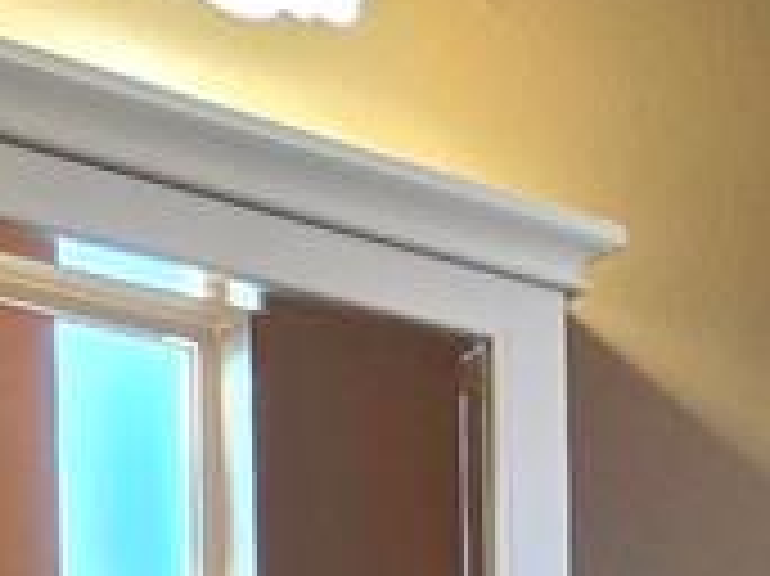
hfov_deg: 16.1
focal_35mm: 78
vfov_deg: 15.9
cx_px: 1711
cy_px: 1046
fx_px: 1734
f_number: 1.9
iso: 320
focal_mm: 2.2
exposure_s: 1/60.2
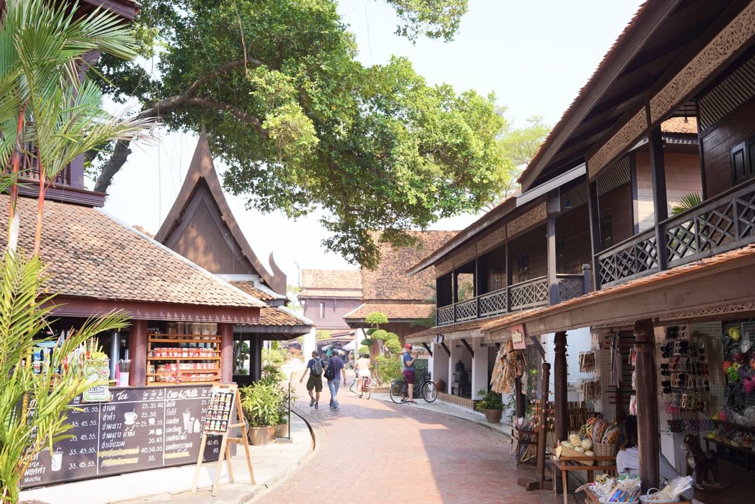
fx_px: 761
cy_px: 249
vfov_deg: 36.6
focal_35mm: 36
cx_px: 370
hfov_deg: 52.7
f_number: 5.6
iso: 100
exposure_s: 1/160
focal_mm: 35.3
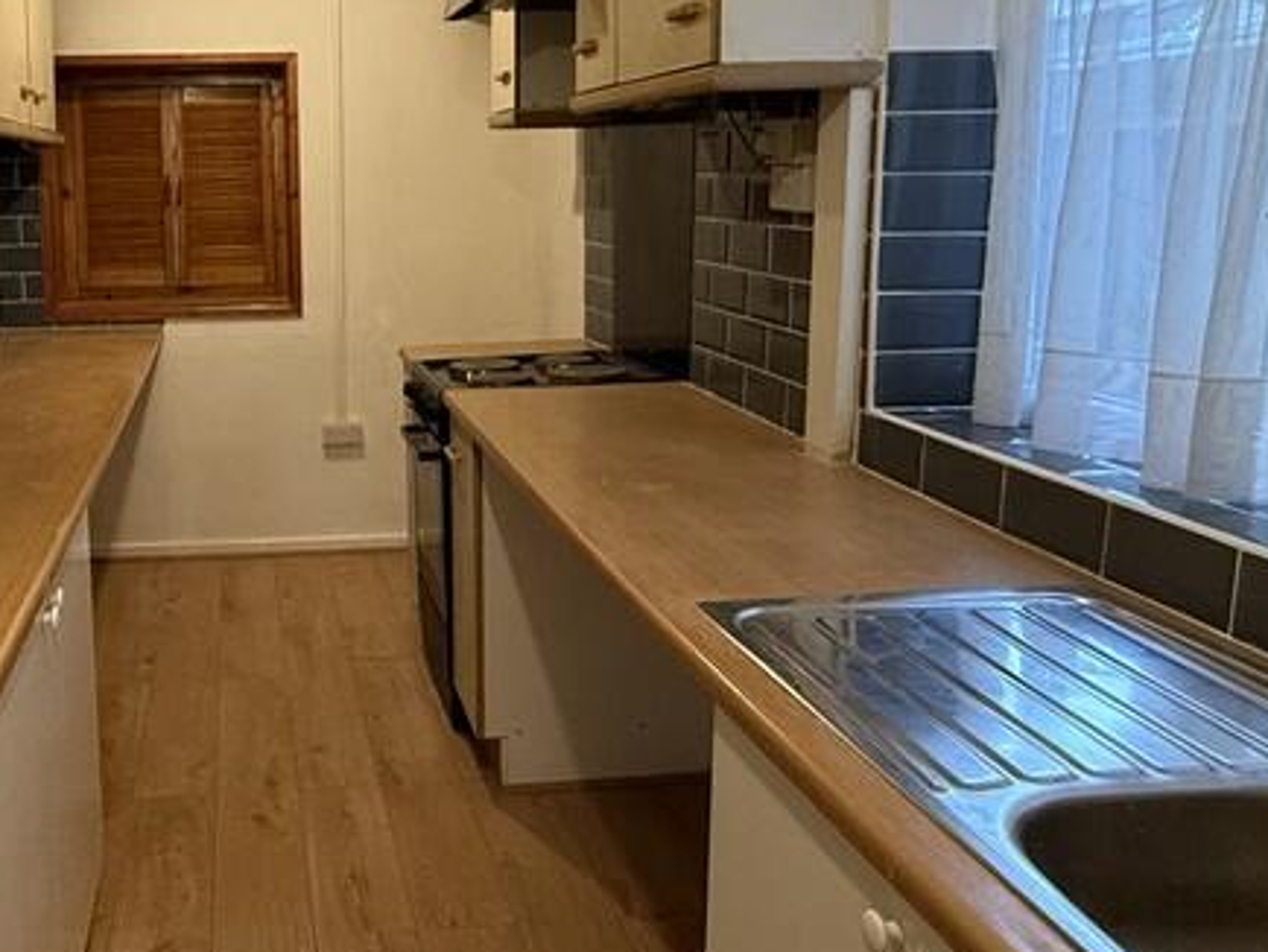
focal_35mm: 33
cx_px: 321
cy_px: 342
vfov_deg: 42.6
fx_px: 1209
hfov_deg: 52.9
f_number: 2.2
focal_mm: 2.22
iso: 640
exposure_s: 1/60
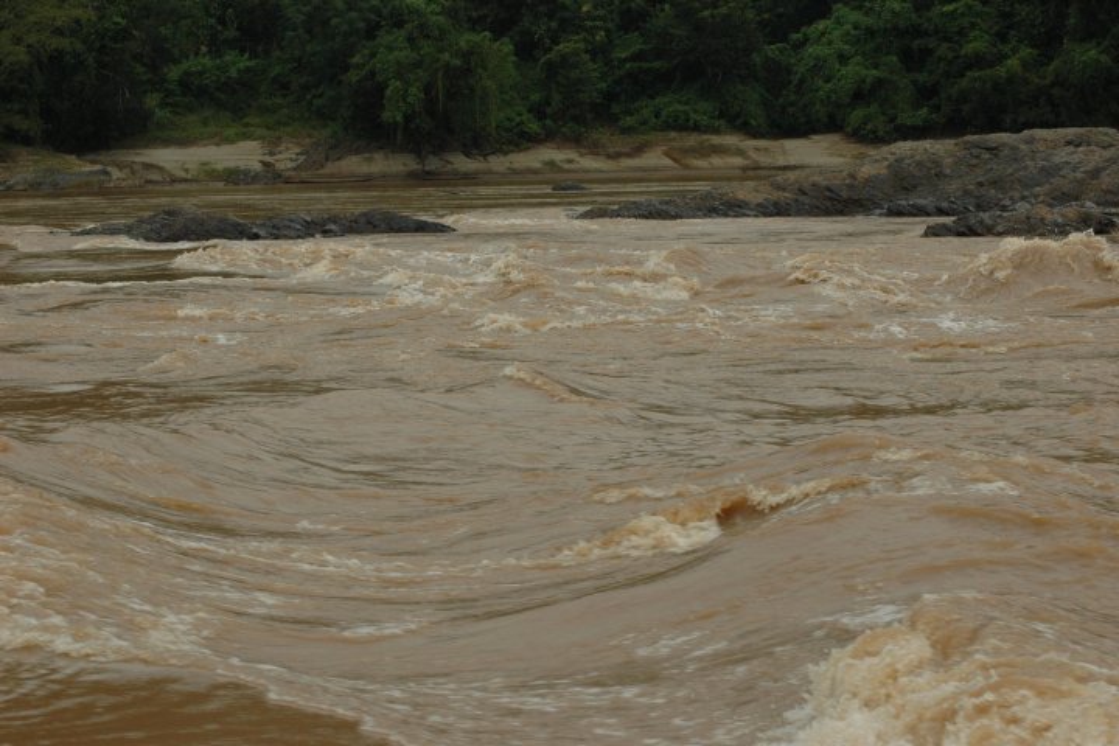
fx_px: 3263
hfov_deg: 19.5
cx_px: 560
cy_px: 373
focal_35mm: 105
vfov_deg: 13.0
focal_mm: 70
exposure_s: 1/320
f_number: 9
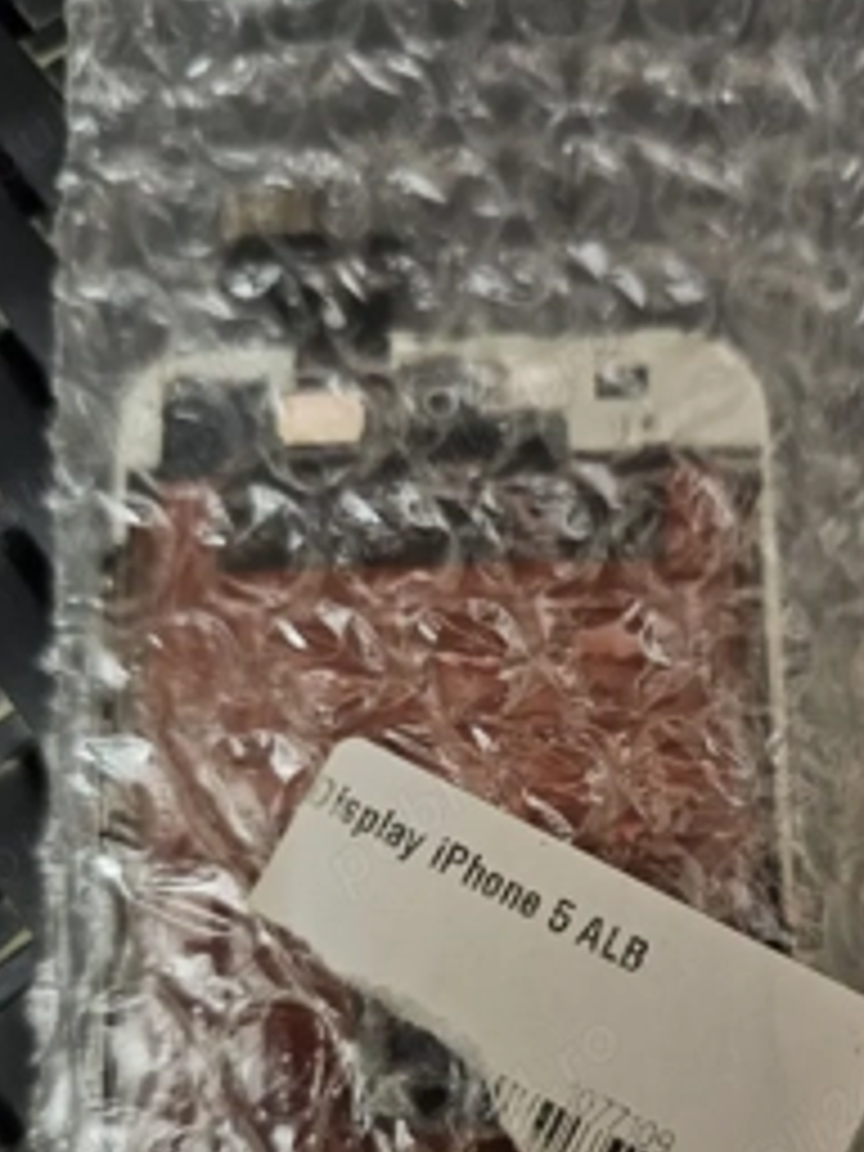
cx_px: 562
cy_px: 832
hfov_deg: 39.3
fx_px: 1198
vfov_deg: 49.7
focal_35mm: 36
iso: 1250
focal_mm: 6.3
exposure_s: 1/20.8
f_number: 1.7
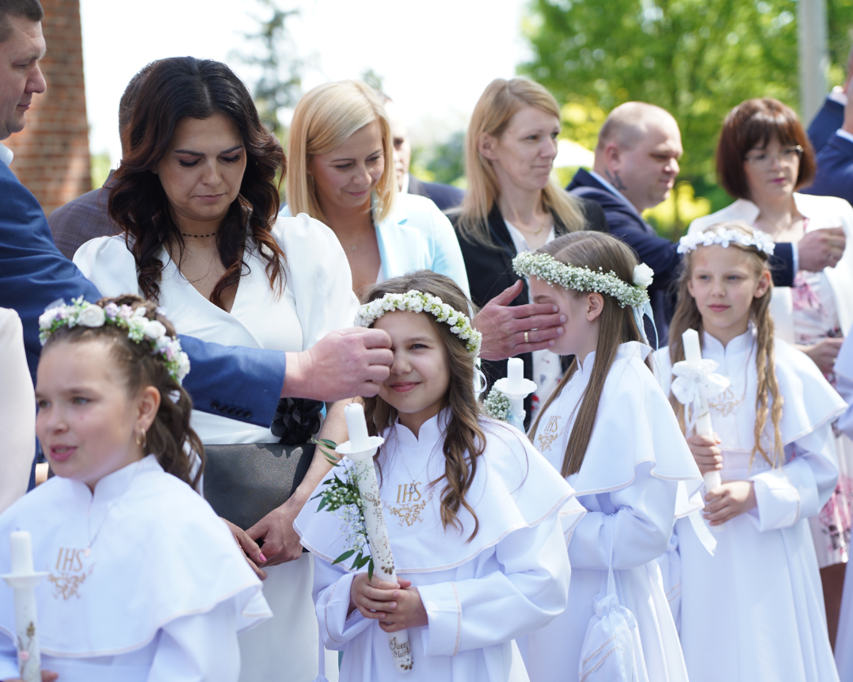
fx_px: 3003
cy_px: 339
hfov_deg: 16.2
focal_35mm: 119
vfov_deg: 13.0
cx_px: 417
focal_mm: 105
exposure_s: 1/125
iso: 100
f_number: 4
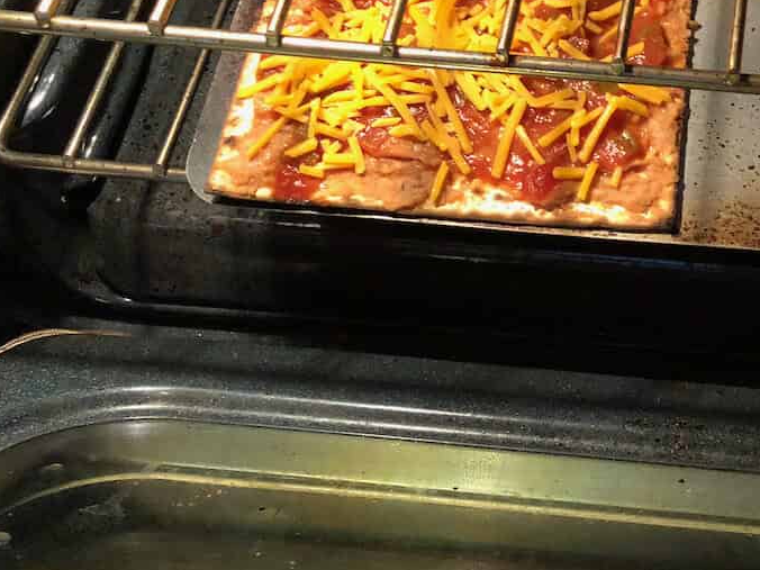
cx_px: 707
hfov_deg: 33.9
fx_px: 1164
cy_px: 56
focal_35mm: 53
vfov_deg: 26.6
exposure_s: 1/15
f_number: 1.8
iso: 100
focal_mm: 4
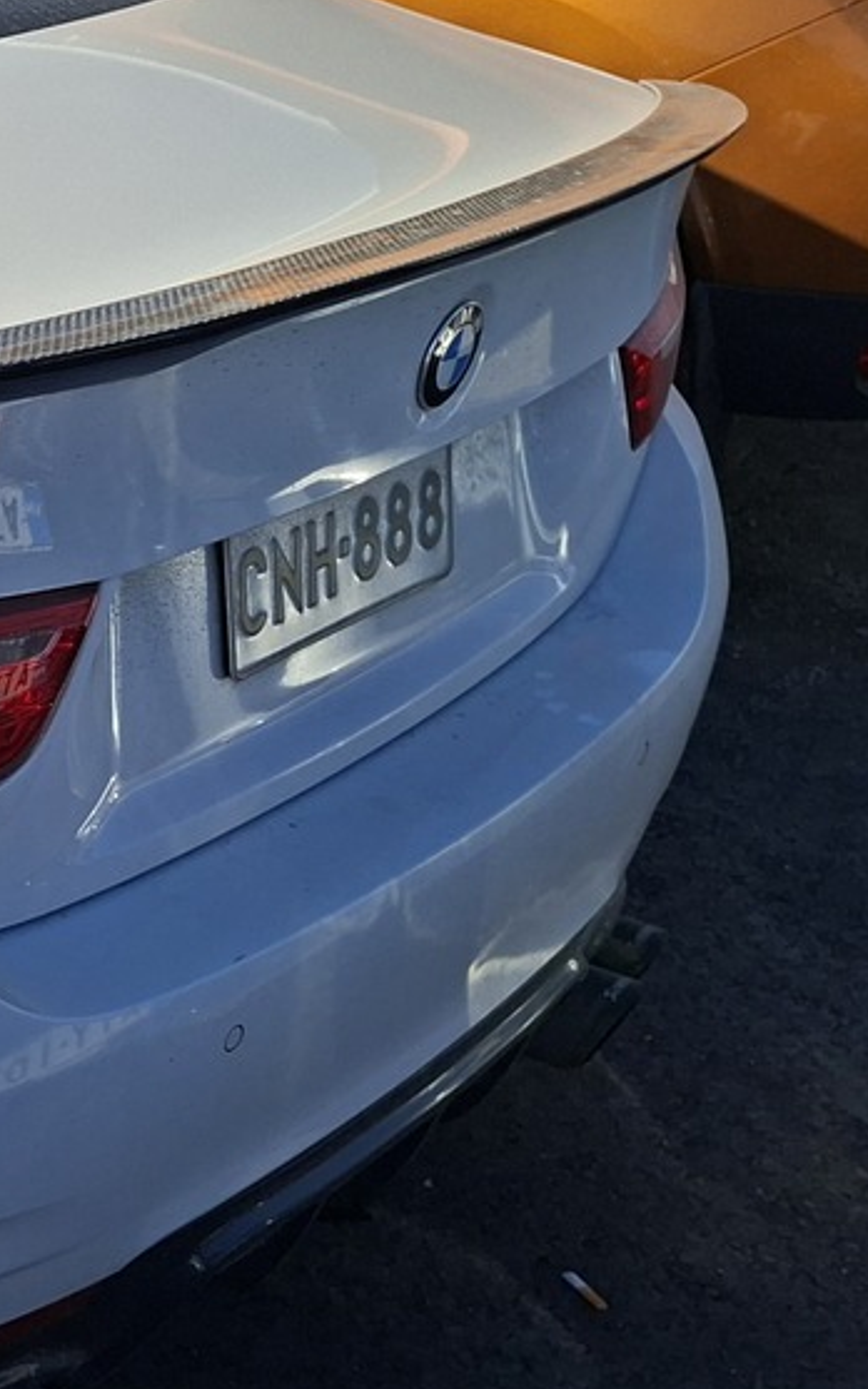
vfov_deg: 32.4
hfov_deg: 17.4
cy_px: 576
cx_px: -609
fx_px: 2385
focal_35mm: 63
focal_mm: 5.54
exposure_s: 1/2778
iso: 50
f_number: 1.8
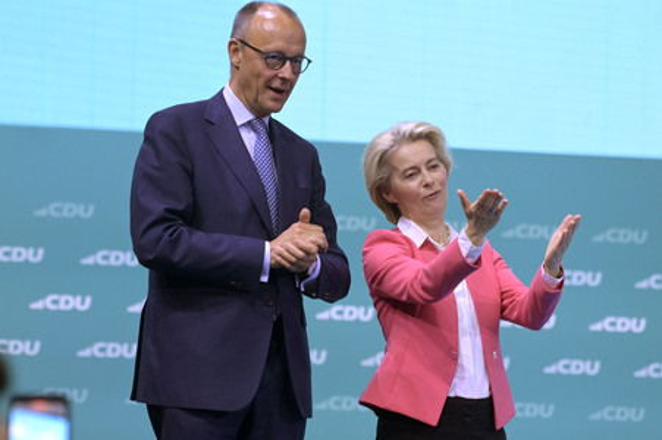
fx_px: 3675
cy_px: 220
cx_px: 331
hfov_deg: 10.3
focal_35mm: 200
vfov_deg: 6.9
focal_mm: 200
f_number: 5.6
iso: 8000
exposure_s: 1/500
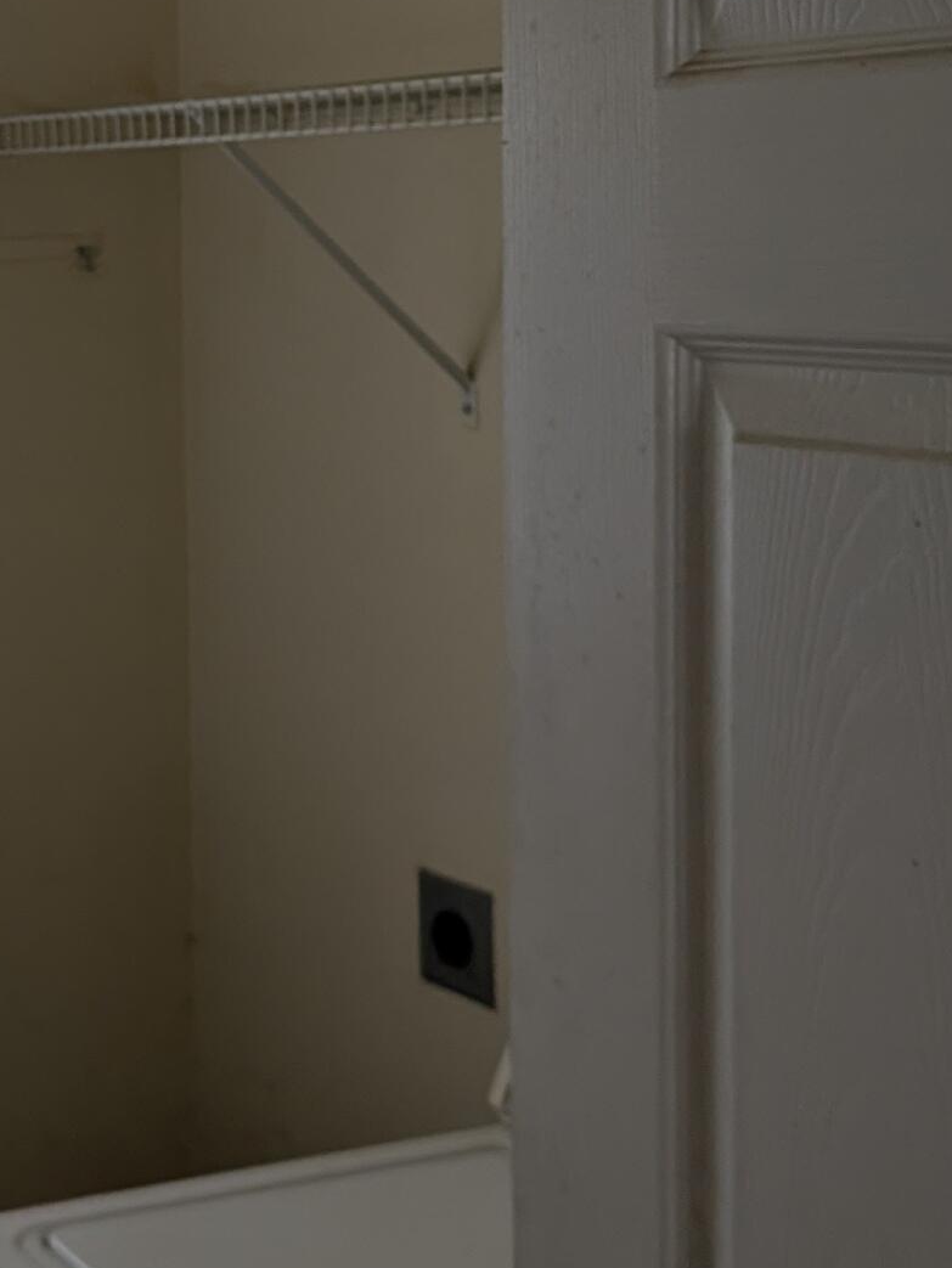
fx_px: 2529
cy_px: 378
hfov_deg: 20.0
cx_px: -190
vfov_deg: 27.9
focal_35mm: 69
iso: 44
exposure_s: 1/64.6
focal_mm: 4.53
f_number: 1.7
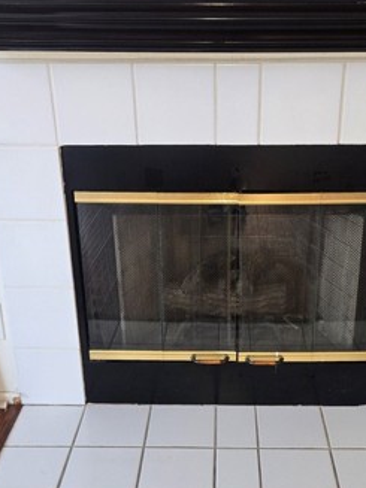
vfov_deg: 41.9
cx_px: 221
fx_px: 635
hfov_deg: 32.1
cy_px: 294
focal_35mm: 45
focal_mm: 5.4
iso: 125
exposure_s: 1/60
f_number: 1.8
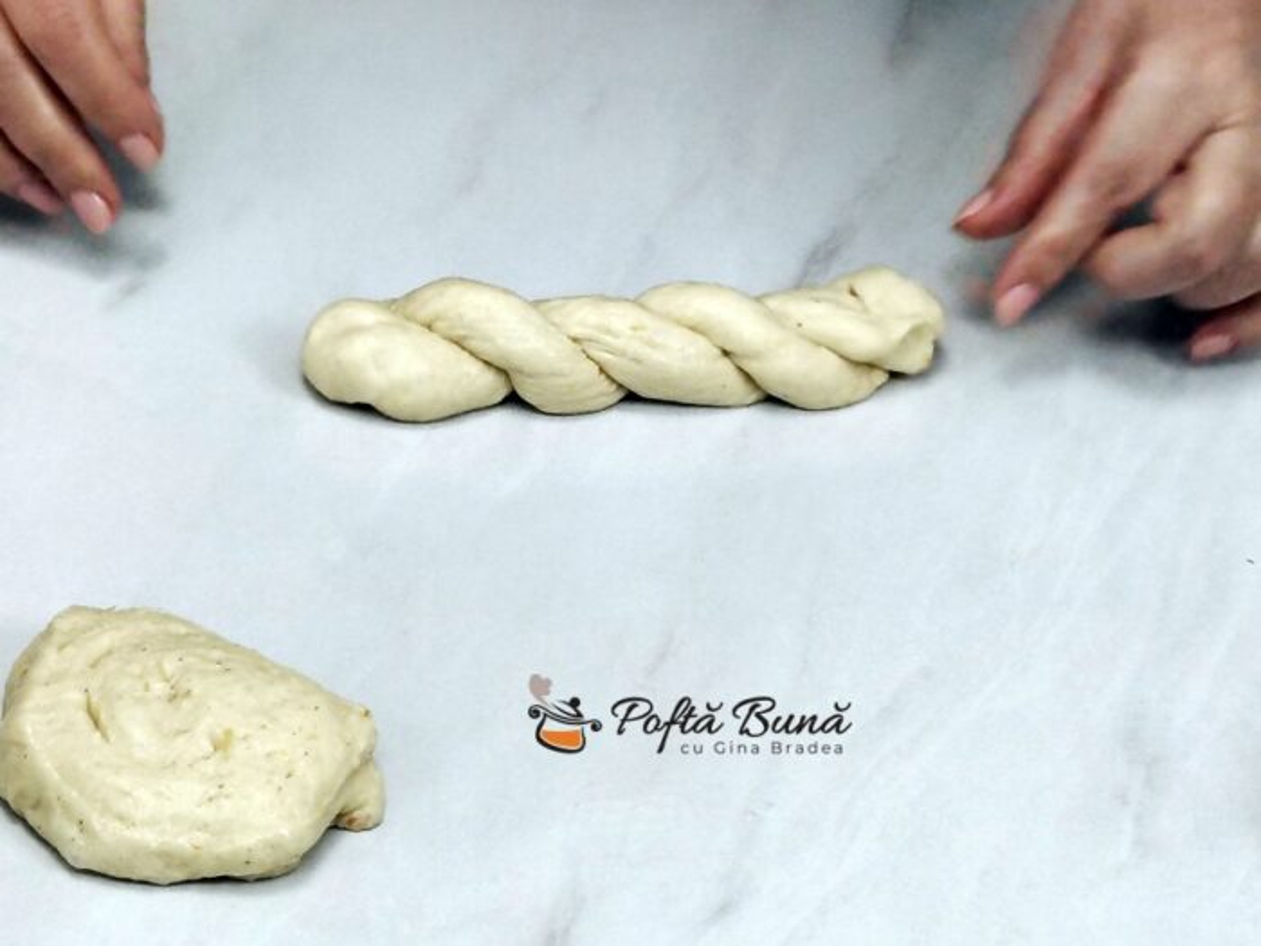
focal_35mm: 119
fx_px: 4335
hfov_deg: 16.6
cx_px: 630
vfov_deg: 12.5
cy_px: 473
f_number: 1.75
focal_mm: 5.25
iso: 284
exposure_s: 1/100
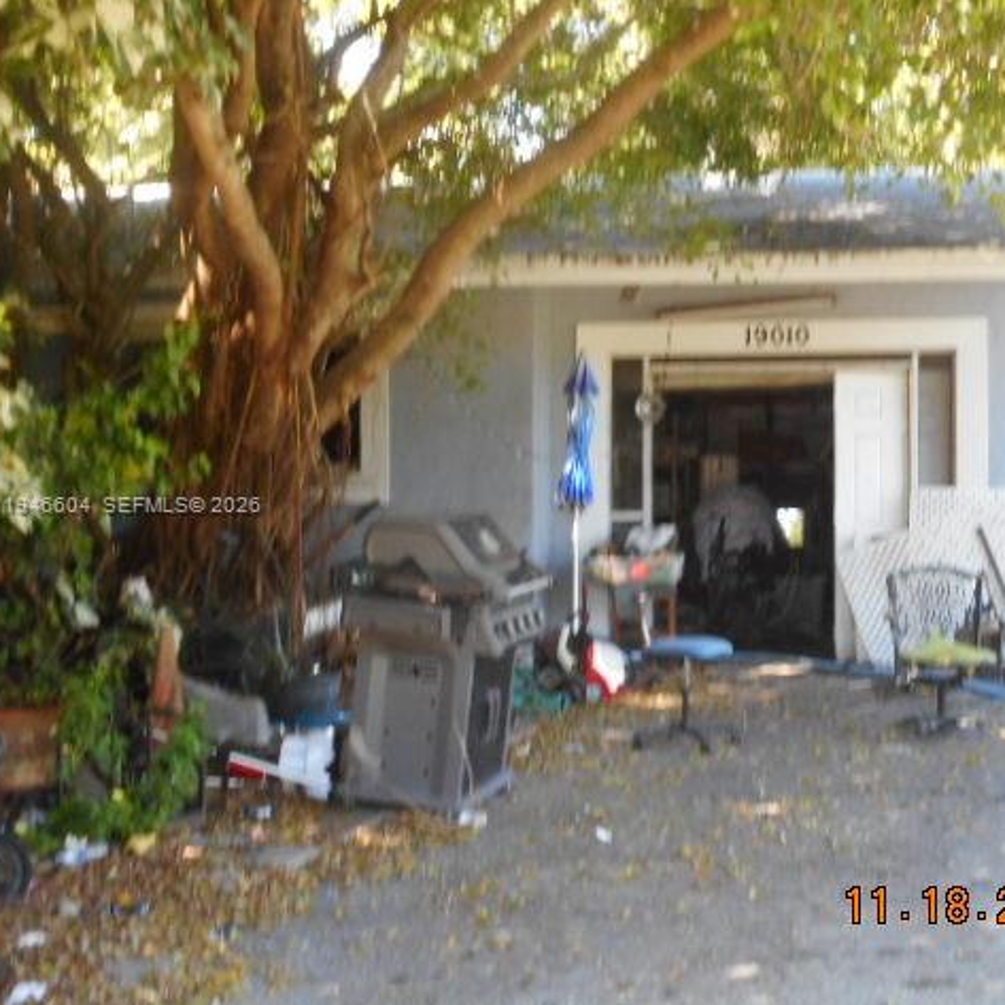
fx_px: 2004
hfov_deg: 28.0
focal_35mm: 61
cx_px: 650
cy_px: 506
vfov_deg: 28.2
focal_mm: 9.1
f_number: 4.9
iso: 360
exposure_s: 1/60
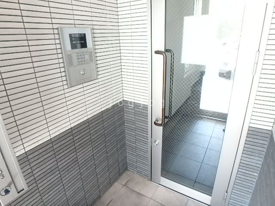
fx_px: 167
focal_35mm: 21
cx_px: 138
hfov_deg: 79.0
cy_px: 103
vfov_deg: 63.4
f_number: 3.5
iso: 1600
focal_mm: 3.7
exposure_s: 1/25
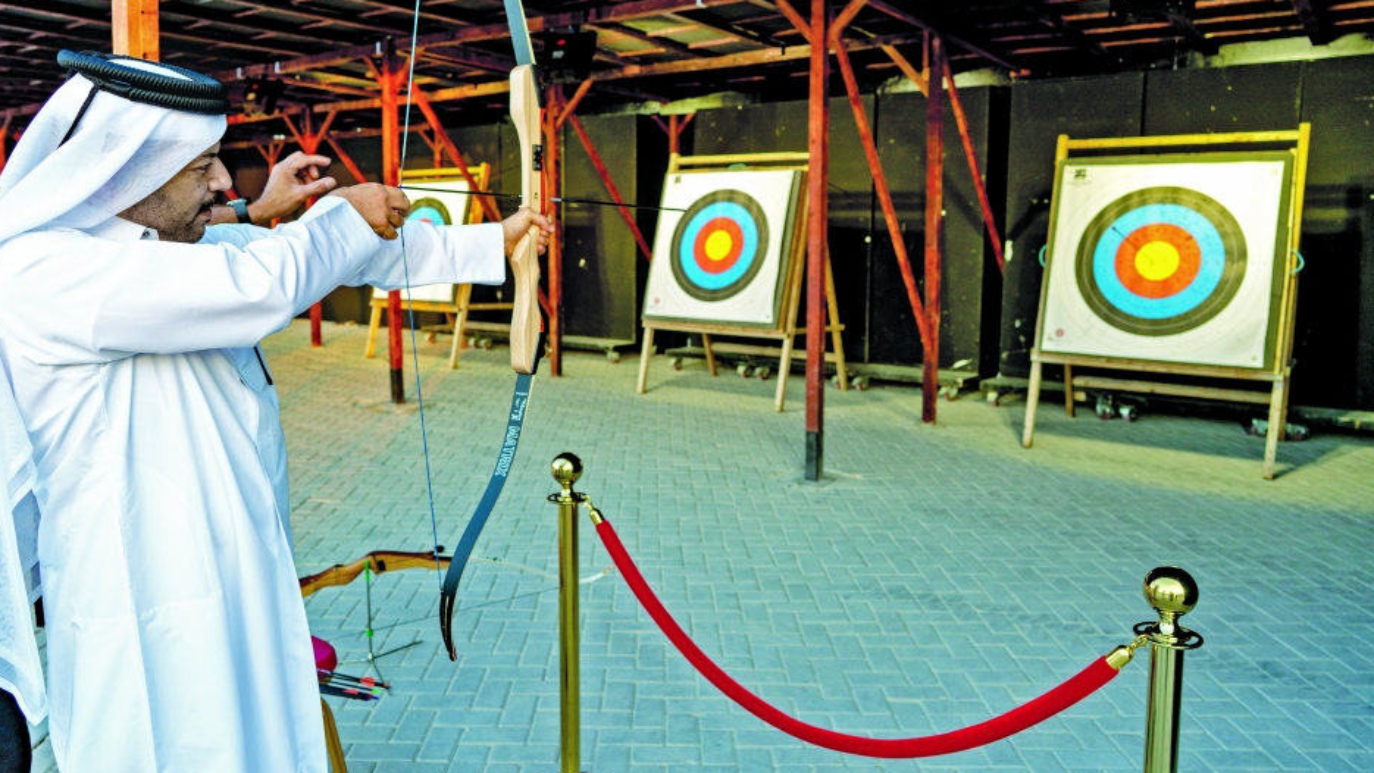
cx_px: 644
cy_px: 329
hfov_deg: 67.8
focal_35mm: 28
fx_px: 1020
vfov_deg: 41.4
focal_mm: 25
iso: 250
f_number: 4
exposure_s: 1/200
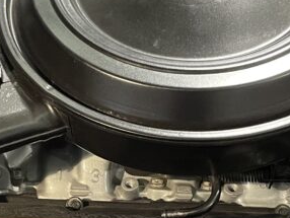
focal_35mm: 93
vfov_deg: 15.8
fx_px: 780
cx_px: 104
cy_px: 181
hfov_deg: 21.0
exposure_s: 1/50
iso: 500
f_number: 1.6
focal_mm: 4.2
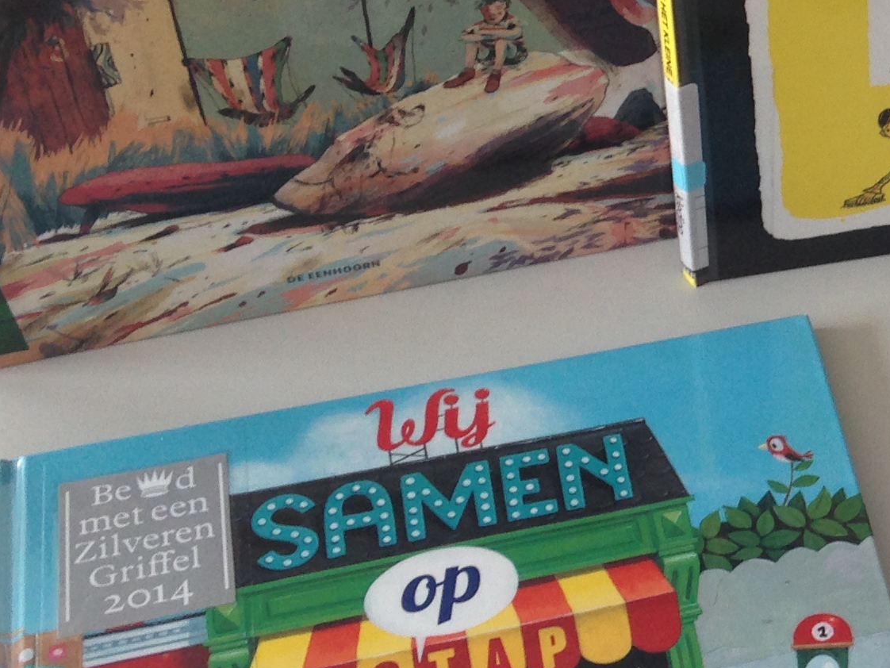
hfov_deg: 19.2
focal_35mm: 96
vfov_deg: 15.4
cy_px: 221
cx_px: 1077
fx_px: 2469
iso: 50
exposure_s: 1/60
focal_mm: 4.12
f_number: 2.4
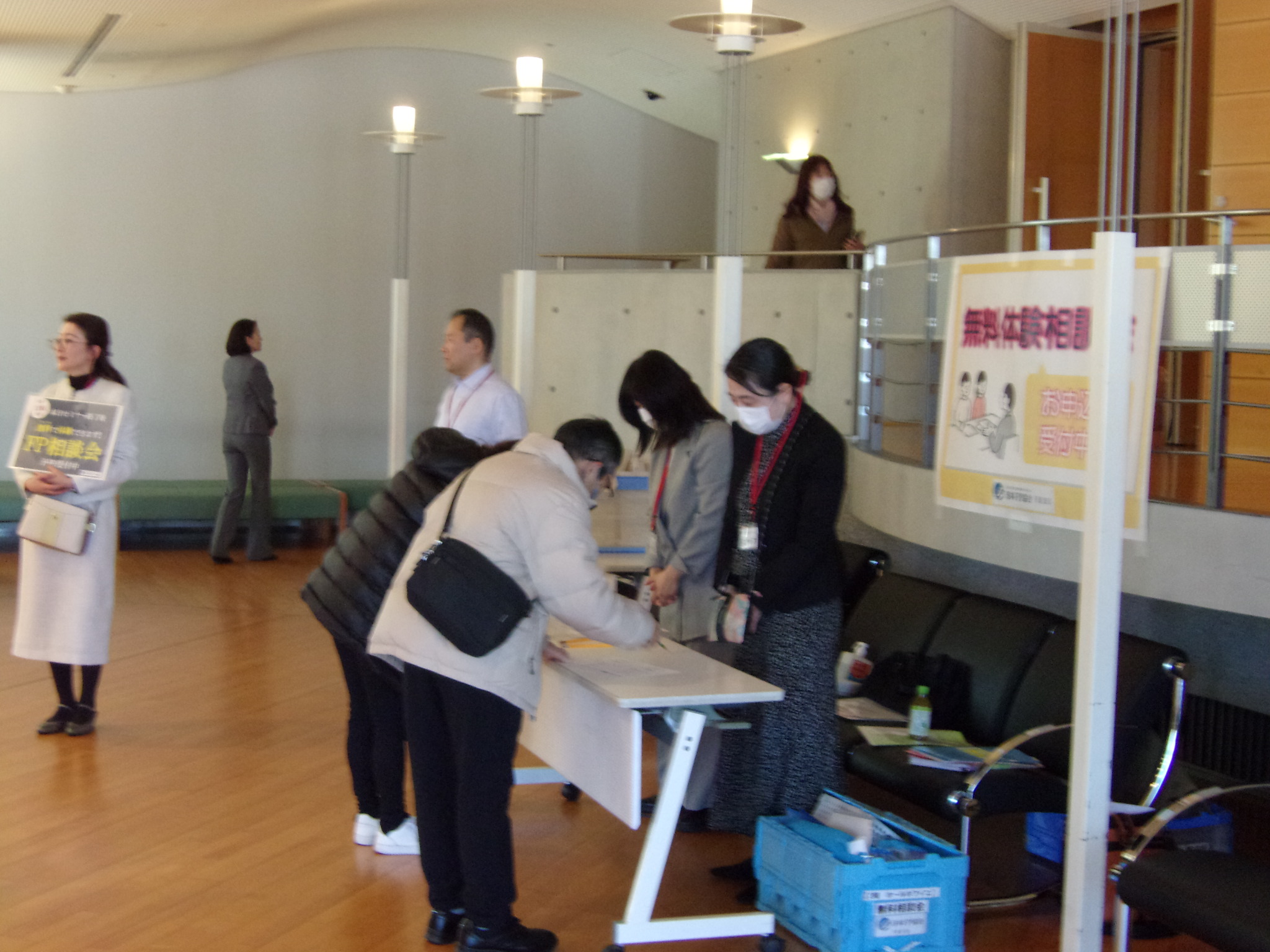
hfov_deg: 36.2
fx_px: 1944
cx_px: 635
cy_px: 476
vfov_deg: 27.5
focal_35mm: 53
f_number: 4.2
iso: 400
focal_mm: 9.4
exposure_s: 1/23
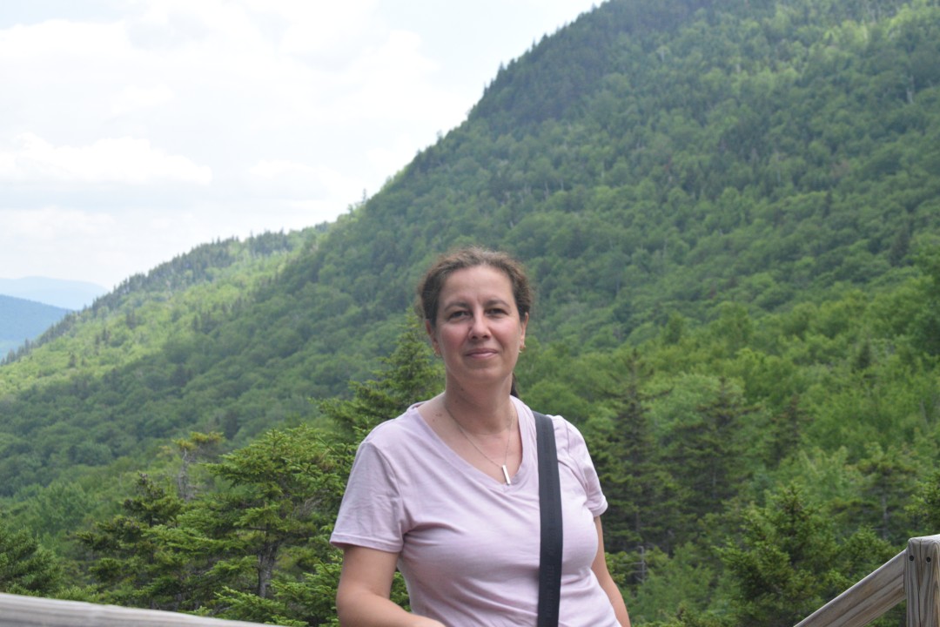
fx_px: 2154
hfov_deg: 24.6
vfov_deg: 16.6
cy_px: 314
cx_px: 470
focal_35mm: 82
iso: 1600
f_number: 7.1
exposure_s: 1/2000
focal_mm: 55
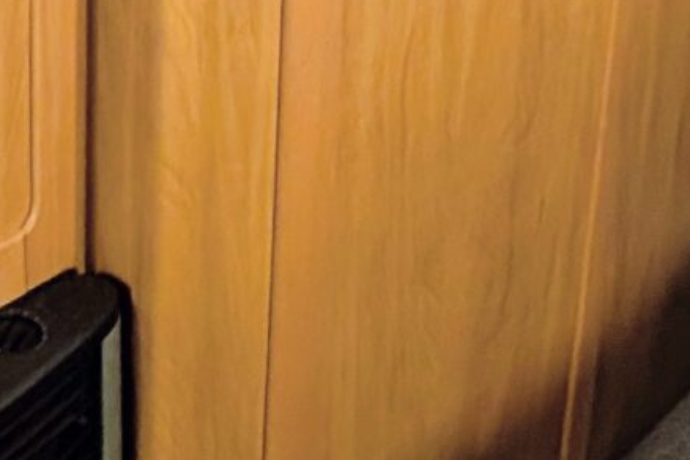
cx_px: 33
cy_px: -290
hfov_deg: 26.5
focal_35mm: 73
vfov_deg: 16.5
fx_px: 1399
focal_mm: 2.02
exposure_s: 1/25
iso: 168
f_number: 1.7
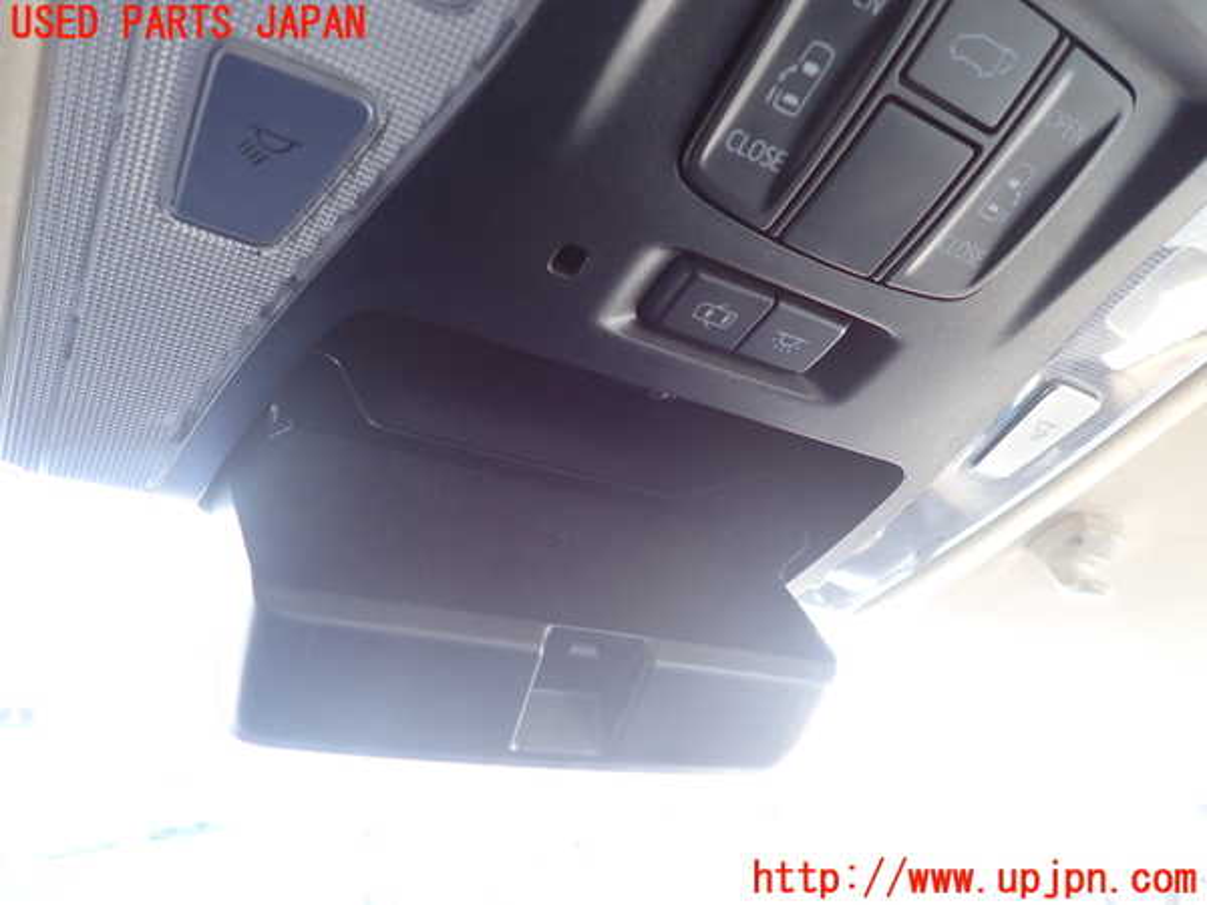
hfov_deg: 69.4
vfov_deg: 54.9
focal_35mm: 25
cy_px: 452
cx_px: 604
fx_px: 872
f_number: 2
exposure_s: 1/60
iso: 200
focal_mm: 4.5
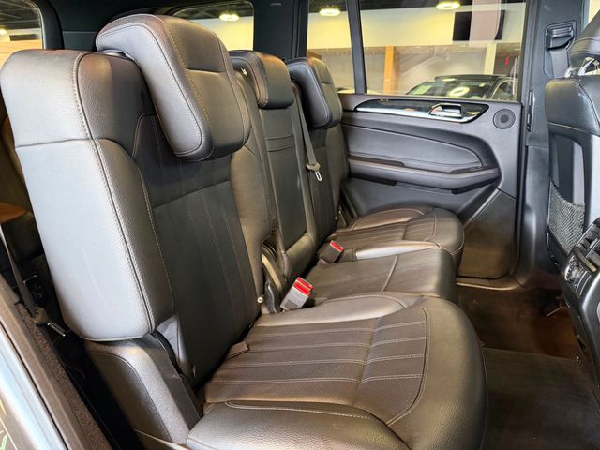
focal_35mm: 24
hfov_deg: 71.6
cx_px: 300
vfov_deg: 56.8
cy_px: 225
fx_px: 416
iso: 800
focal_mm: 6.76
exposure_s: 1/40
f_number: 1.78
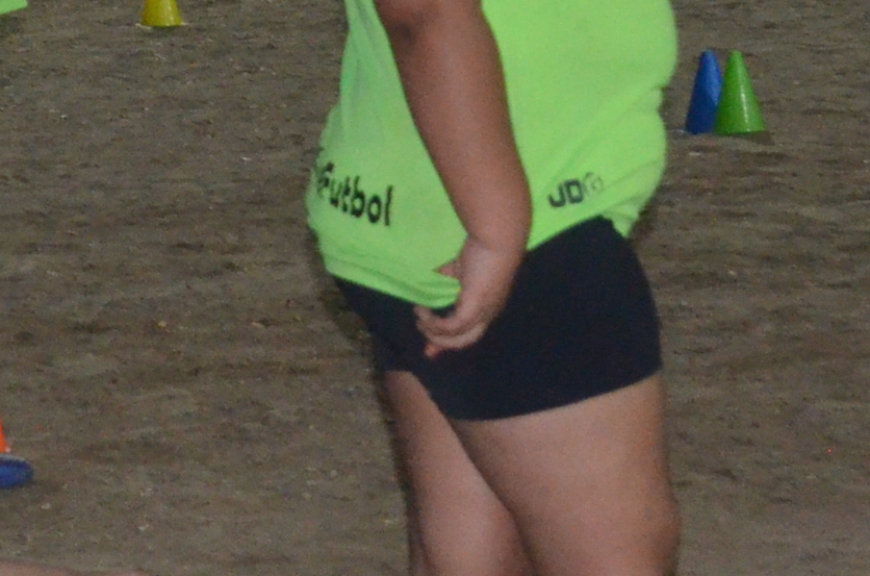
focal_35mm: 232
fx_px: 5598
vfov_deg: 5.9
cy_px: -77
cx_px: -46
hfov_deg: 8.8
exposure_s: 1/60
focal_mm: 35
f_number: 5
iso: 3200
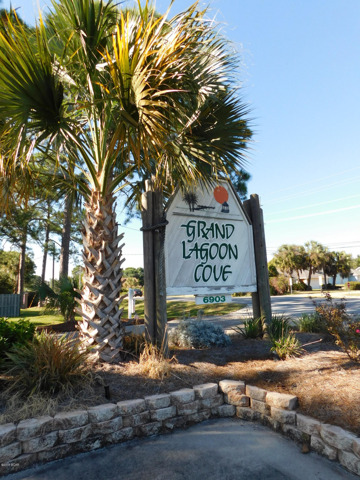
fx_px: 319
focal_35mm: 23
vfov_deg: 73.9
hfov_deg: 58.9
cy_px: 240
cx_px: 180
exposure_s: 1/640
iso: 125
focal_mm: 4
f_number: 3
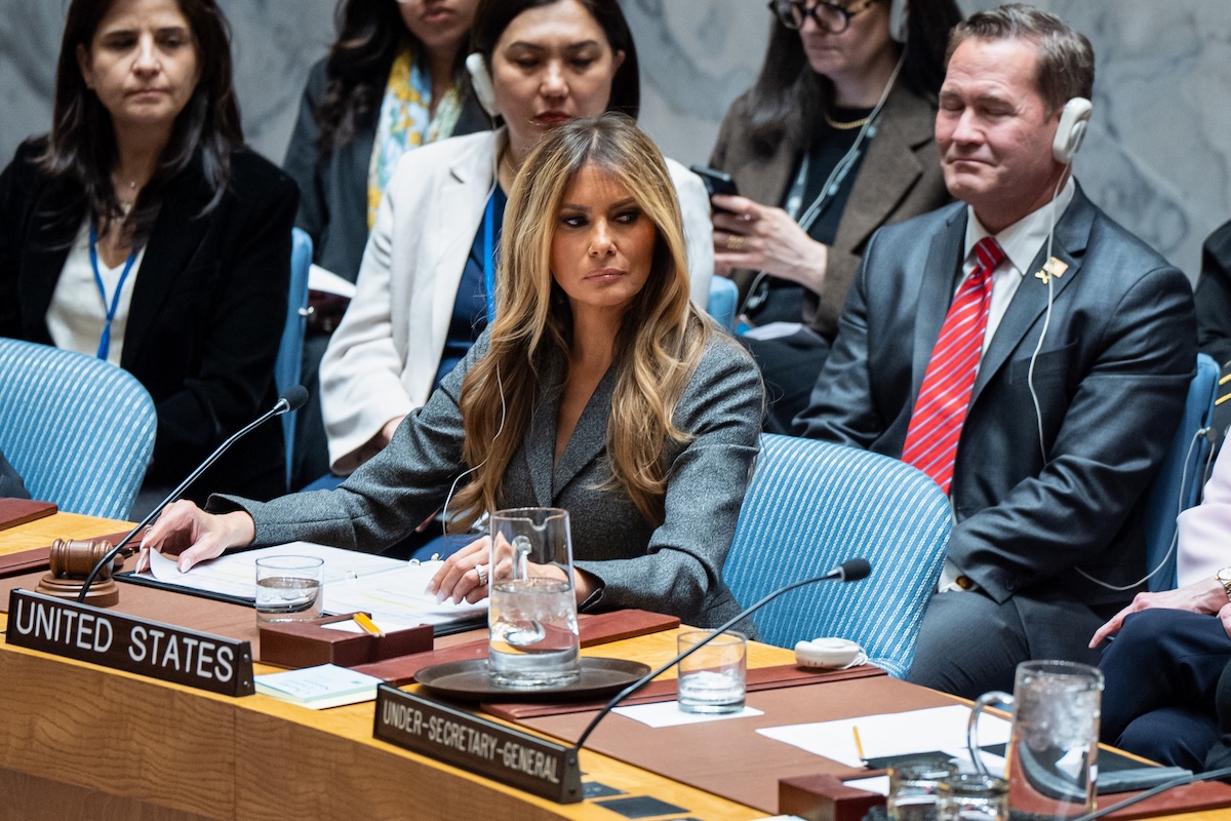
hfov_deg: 6.9
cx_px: 616
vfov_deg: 4.6
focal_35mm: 300
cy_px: 410
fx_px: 10258
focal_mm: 200
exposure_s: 1/100
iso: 1250
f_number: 2.8
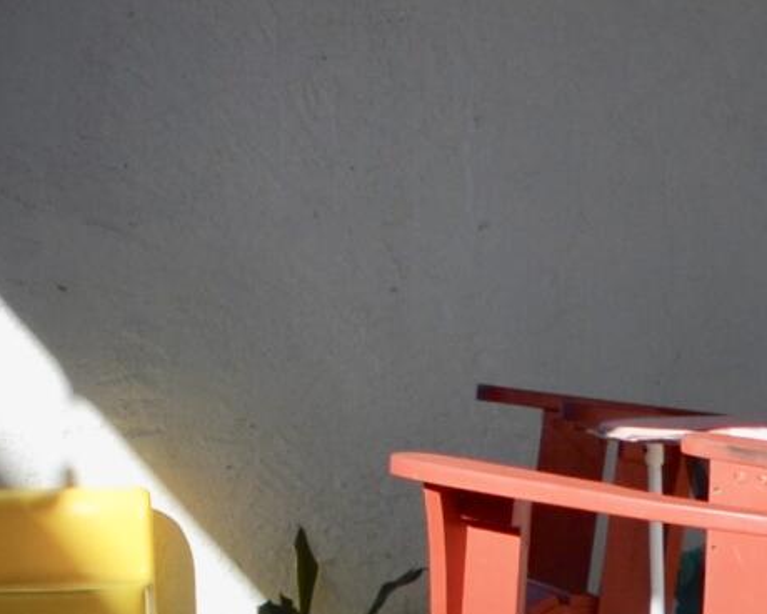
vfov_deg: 3.7
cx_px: -1080
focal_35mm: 413
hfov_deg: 4.6
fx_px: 9377
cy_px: -429
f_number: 8
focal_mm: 45
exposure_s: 1/250
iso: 100
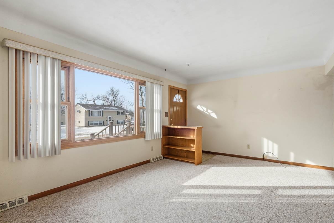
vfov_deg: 70.4
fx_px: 158
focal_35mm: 17
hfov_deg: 93.3
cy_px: 116
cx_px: 168
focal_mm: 16
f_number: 10
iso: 400
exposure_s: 1/400
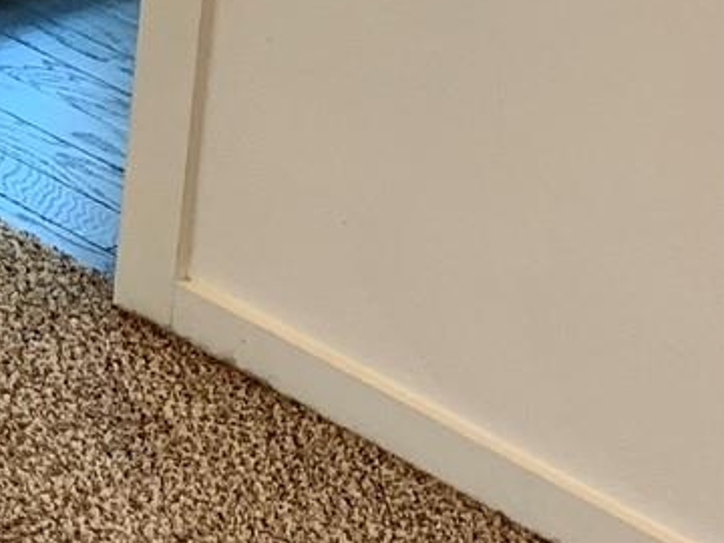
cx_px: -796
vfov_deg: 10.0
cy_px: 131
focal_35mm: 148
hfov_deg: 11.7
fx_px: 3095
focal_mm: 4.25
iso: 80
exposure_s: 1/60
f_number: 1.8
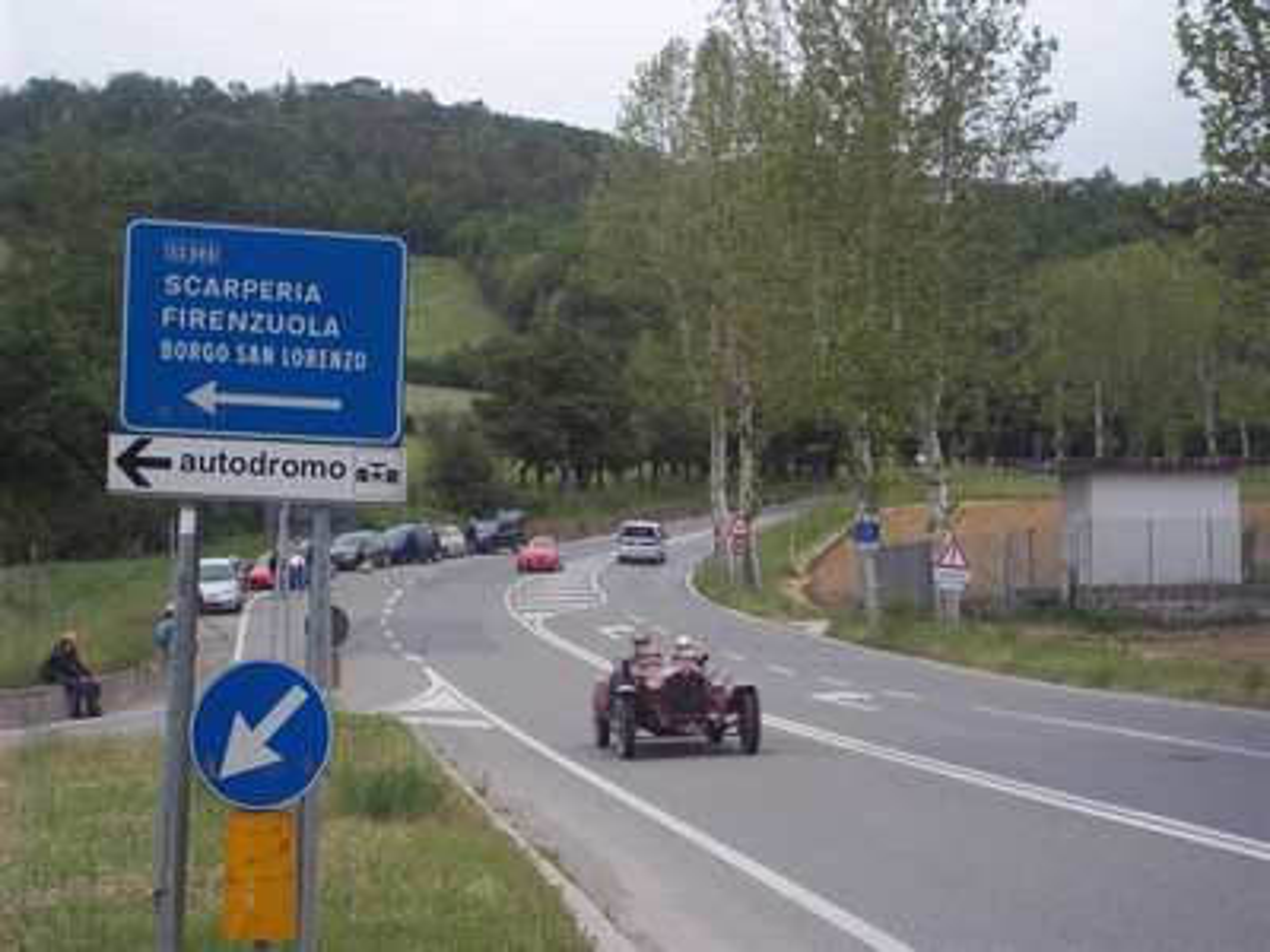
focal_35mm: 86
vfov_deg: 17.2
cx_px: 635
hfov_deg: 22.8
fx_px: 3155
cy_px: 476
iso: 80
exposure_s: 1/125
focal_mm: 15.4
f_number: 5
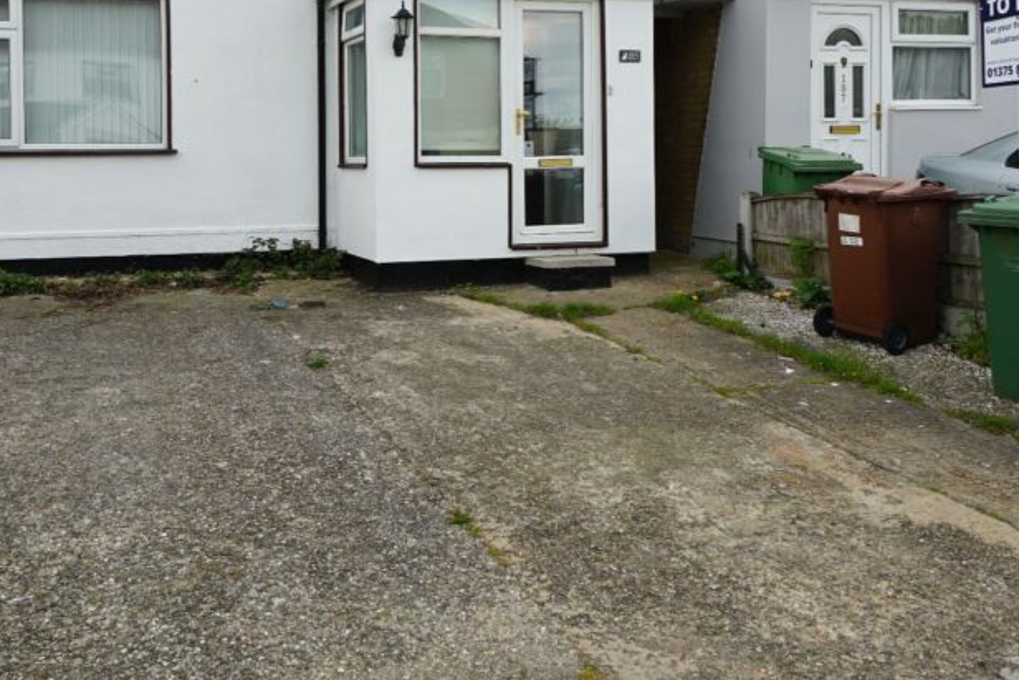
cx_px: 387
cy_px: 178
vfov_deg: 35.2
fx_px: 1047
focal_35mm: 37
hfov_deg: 51.4
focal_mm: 19
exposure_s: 1/80
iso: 100
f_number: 7.1
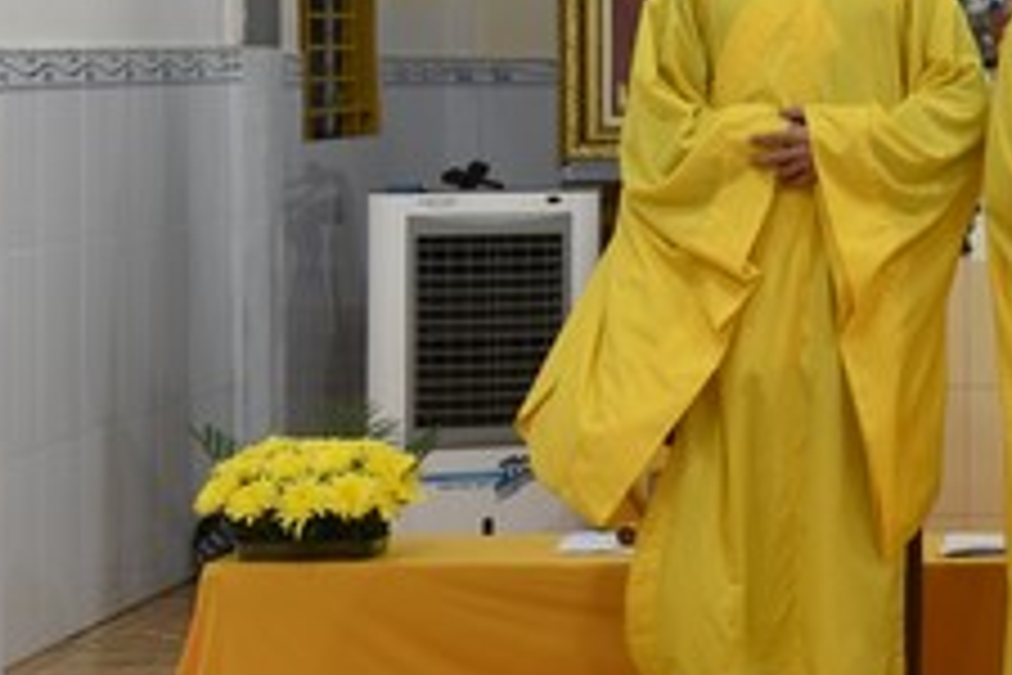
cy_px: 50
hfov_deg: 14.6
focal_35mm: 133
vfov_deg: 10.3
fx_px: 3738
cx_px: 1399
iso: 400
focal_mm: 46
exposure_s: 1/60
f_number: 4
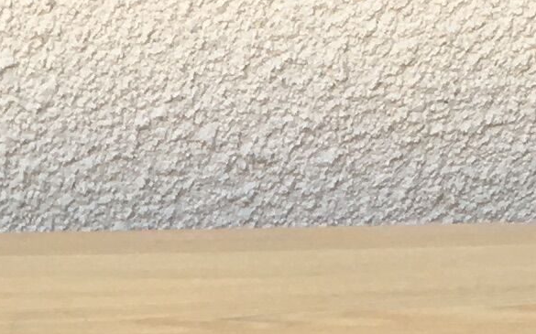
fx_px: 3095
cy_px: 1083
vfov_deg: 5.7
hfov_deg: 9.8
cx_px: 53
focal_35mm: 212
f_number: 2.2
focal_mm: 4.15
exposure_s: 1/310
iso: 25
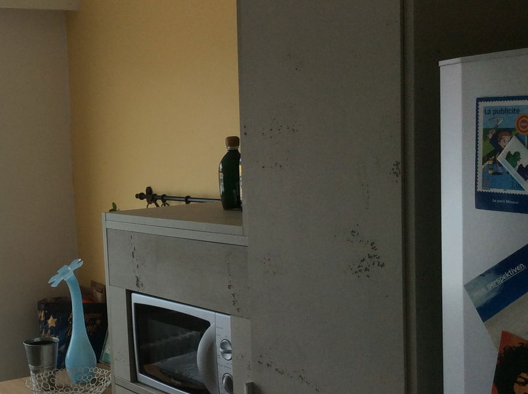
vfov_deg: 25.1
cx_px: 106
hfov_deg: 32.4
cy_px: 241
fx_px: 883
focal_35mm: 58
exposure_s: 1/215
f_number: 2.4
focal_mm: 3.3
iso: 32
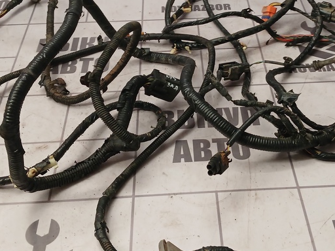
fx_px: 523
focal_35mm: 54
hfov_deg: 35.5
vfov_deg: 26.8
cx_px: 192
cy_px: 71
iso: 160
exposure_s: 1/50
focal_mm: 4
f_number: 1.8
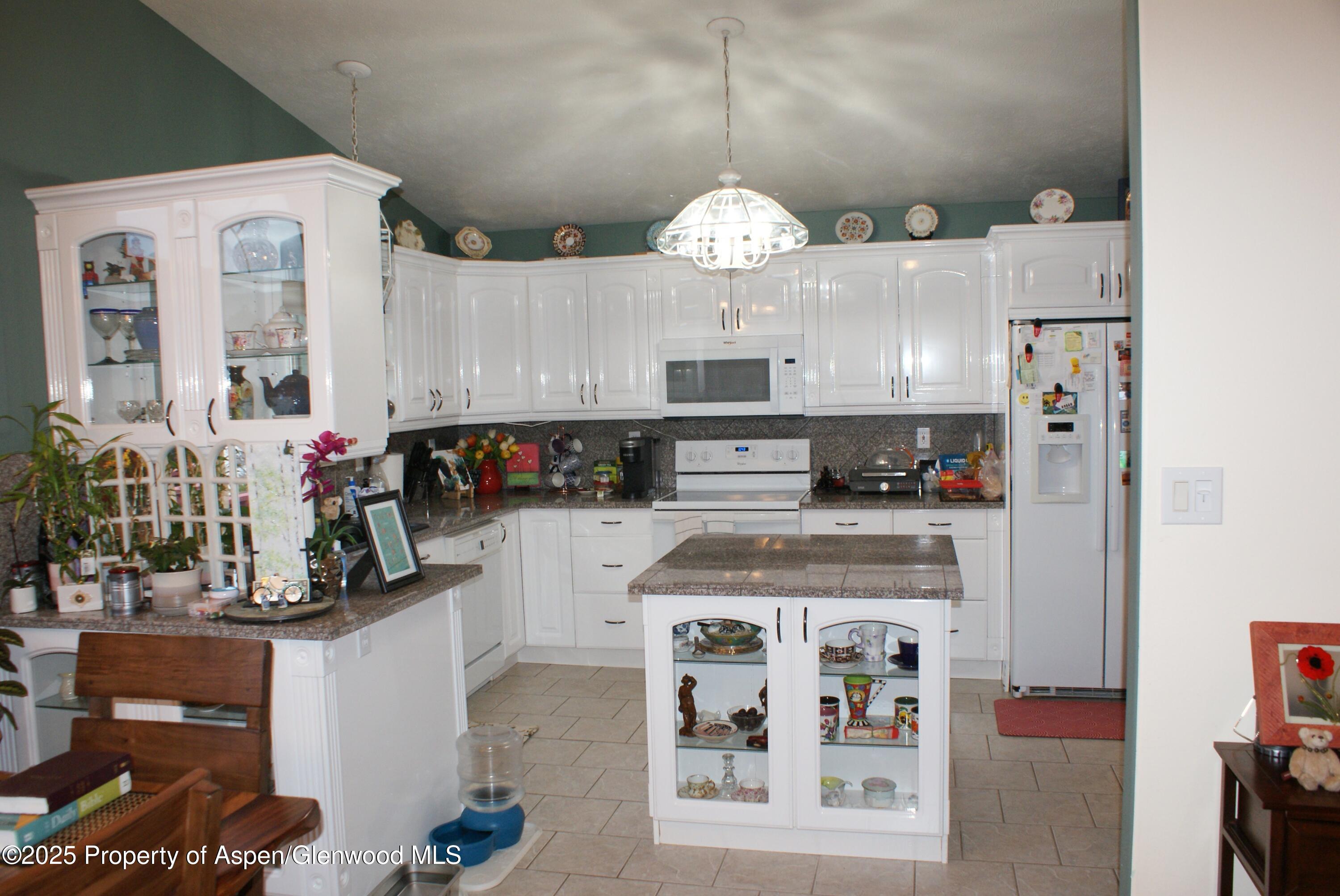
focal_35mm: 27
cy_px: 448
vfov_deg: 48.0
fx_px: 1006
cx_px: 670
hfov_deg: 67.3
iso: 400
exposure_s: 1/60
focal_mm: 18
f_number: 5.6
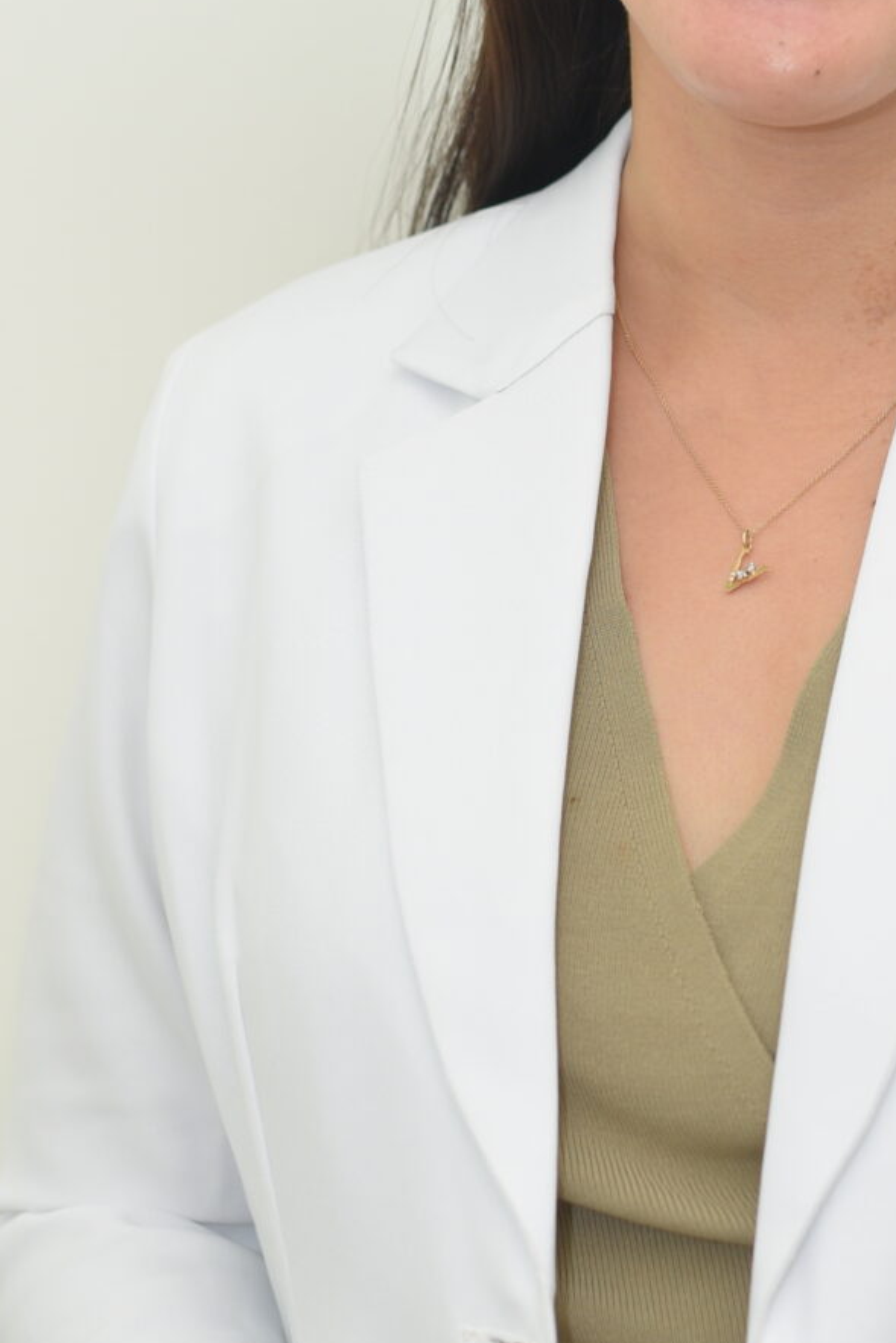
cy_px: 490
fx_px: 5411
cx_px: 704
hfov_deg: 9.4
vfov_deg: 14.1
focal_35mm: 145
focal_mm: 50
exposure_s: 1/160
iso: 200
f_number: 2.5
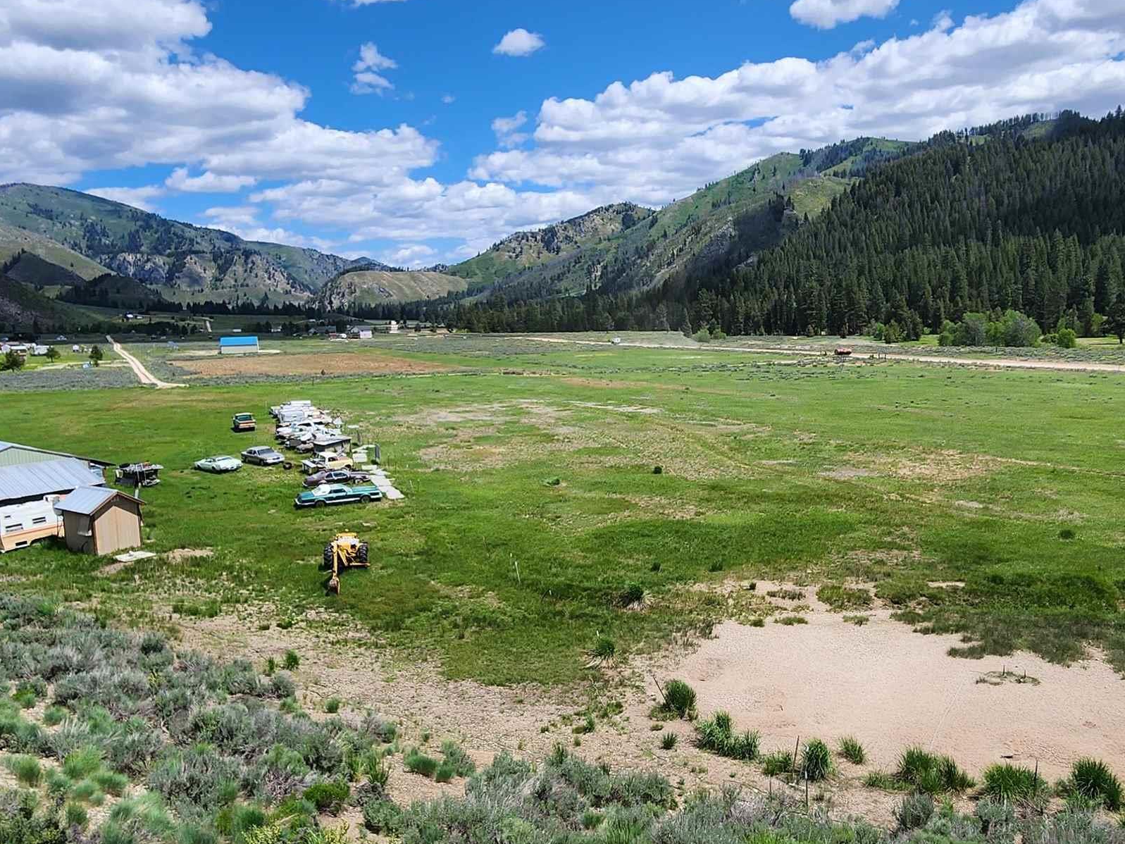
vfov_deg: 54.8
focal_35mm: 25
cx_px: 539
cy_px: 468
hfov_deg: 69.4
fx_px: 813
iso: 50
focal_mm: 2.2
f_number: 2.2
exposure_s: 1/2851
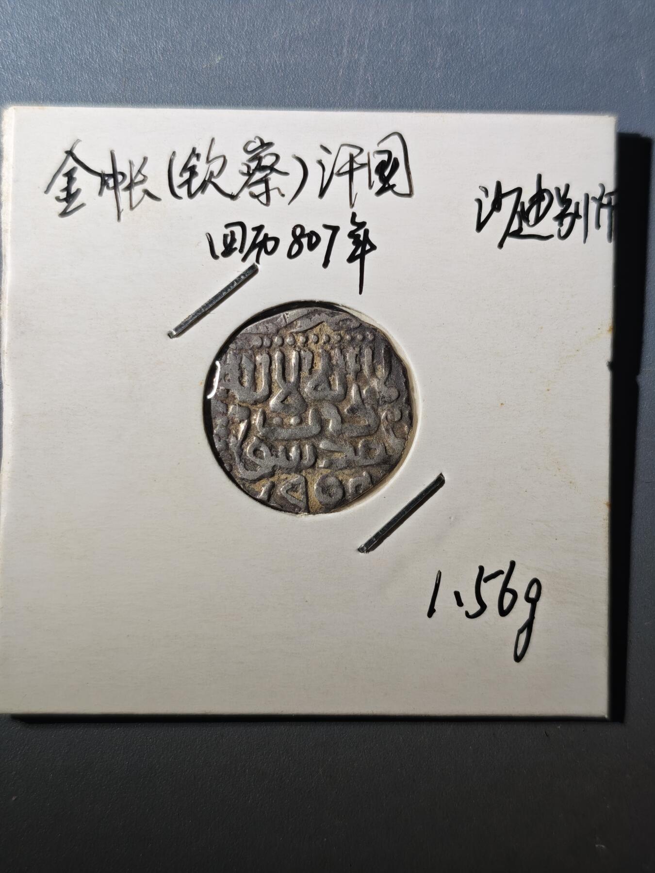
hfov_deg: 29.1
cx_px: 328
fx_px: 1261
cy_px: 436
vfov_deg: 38.2
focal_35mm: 50
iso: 50
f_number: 1.63
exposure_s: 1/211
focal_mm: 5.85
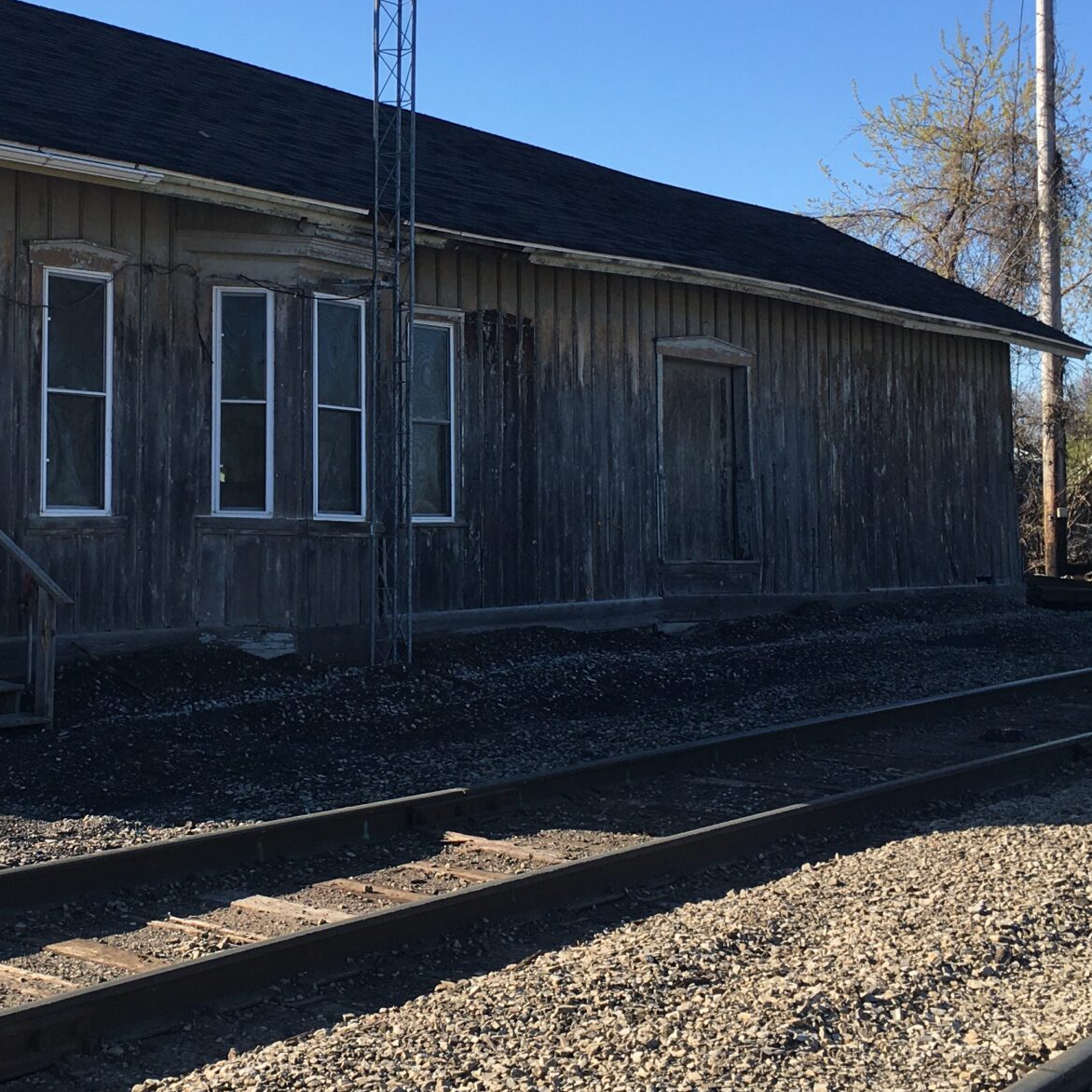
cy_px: 472
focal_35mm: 56
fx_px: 1999
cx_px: 239
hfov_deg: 29.9
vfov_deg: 30.5
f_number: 2.2
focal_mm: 4.15
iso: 25
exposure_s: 1/845
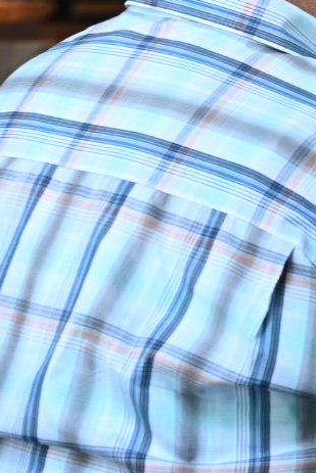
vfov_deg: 8.8
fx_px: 3039
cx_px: 795
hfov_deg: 5.7
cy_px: -72
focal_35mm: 231
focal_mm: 66
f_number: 4.5
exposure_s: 1/200
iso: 1600
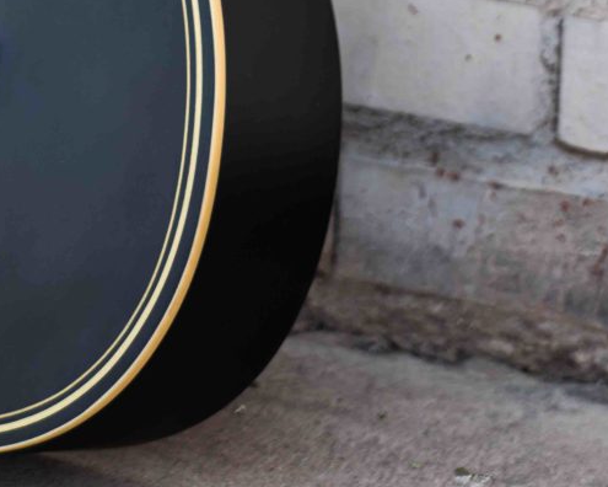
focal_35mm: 167
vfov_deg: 8.7
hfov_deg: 11.4
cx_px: -1
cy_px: -536
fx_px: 3005
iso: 160
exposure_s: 1/125
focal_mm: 43
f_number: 4
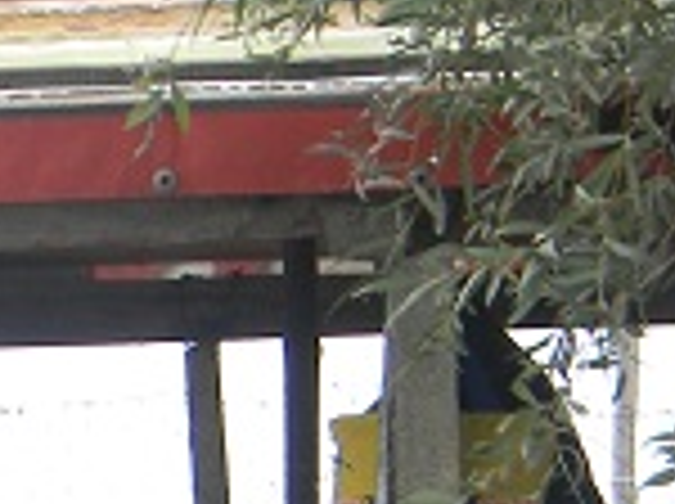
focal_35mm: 262
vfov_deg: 5.5
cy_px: 1114
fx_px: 5101
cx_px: -693
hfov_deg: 7.3
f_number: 4.1
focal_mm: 10.1
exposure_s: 1/131
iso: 80
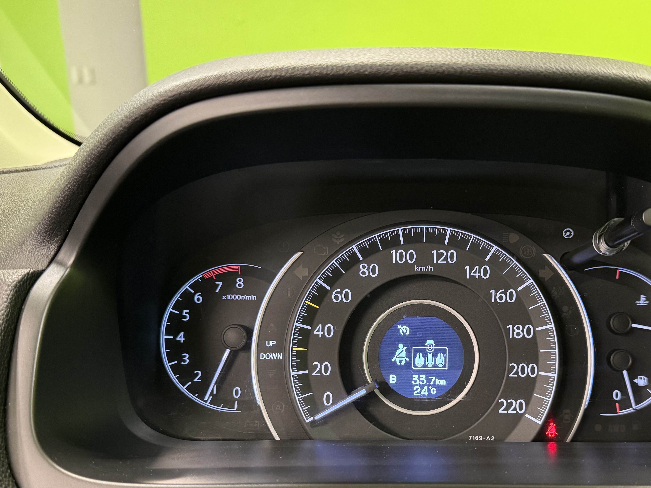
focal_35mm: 34
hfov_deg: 53.4
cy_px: 325
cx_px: 401
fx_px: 639
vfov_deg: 41.3
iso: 800
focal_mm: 6.76
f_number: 1.78
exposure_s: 1/33
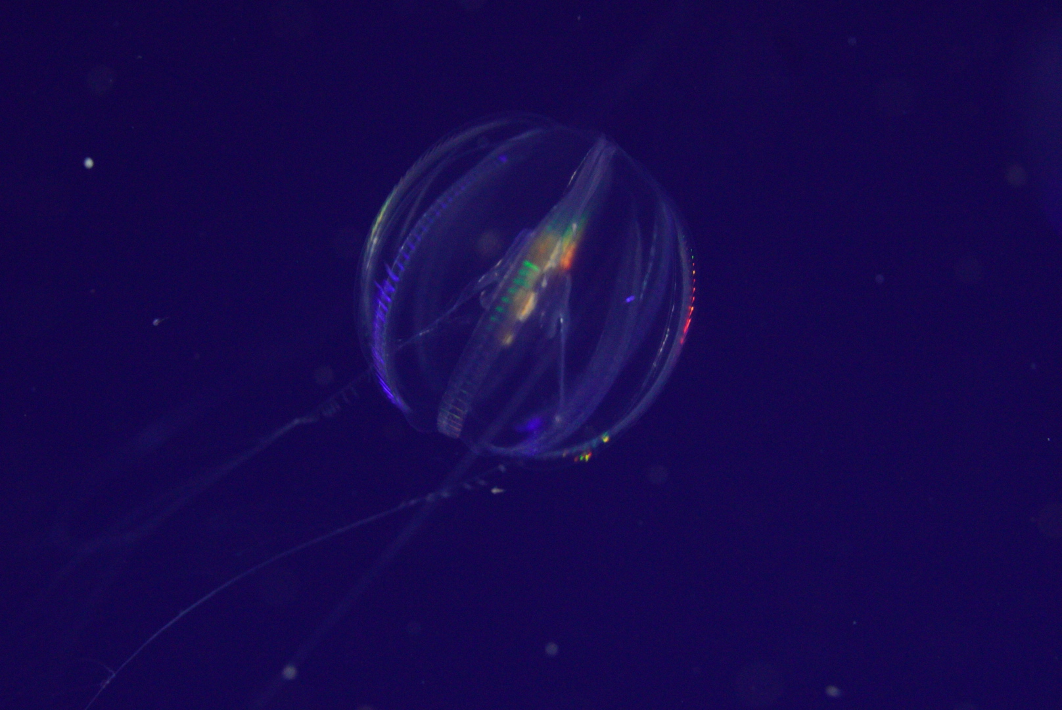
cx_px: 531
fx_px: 3985
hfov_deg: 15.2
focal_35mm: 135
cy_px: 355
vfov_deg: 10.2
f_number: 5.6
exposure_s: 1/160
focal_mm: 90
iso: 4000
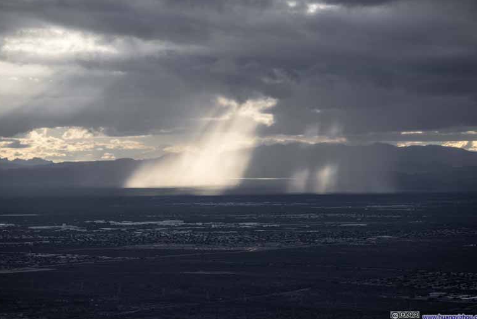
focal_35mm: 127
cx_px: 235
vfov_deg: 10.8
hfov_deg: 16.1
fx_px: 1684
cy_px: 153
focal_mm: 120
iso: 100
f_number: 5
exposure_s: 1/800
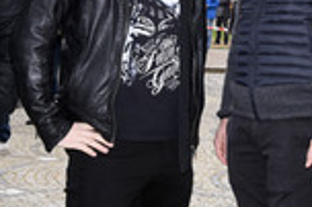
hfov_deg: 18.1
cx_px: 214
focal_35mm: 113
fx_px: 978
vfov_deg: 12.0
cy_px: 0
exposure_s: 1/160
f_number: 8
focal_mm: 38
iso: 500
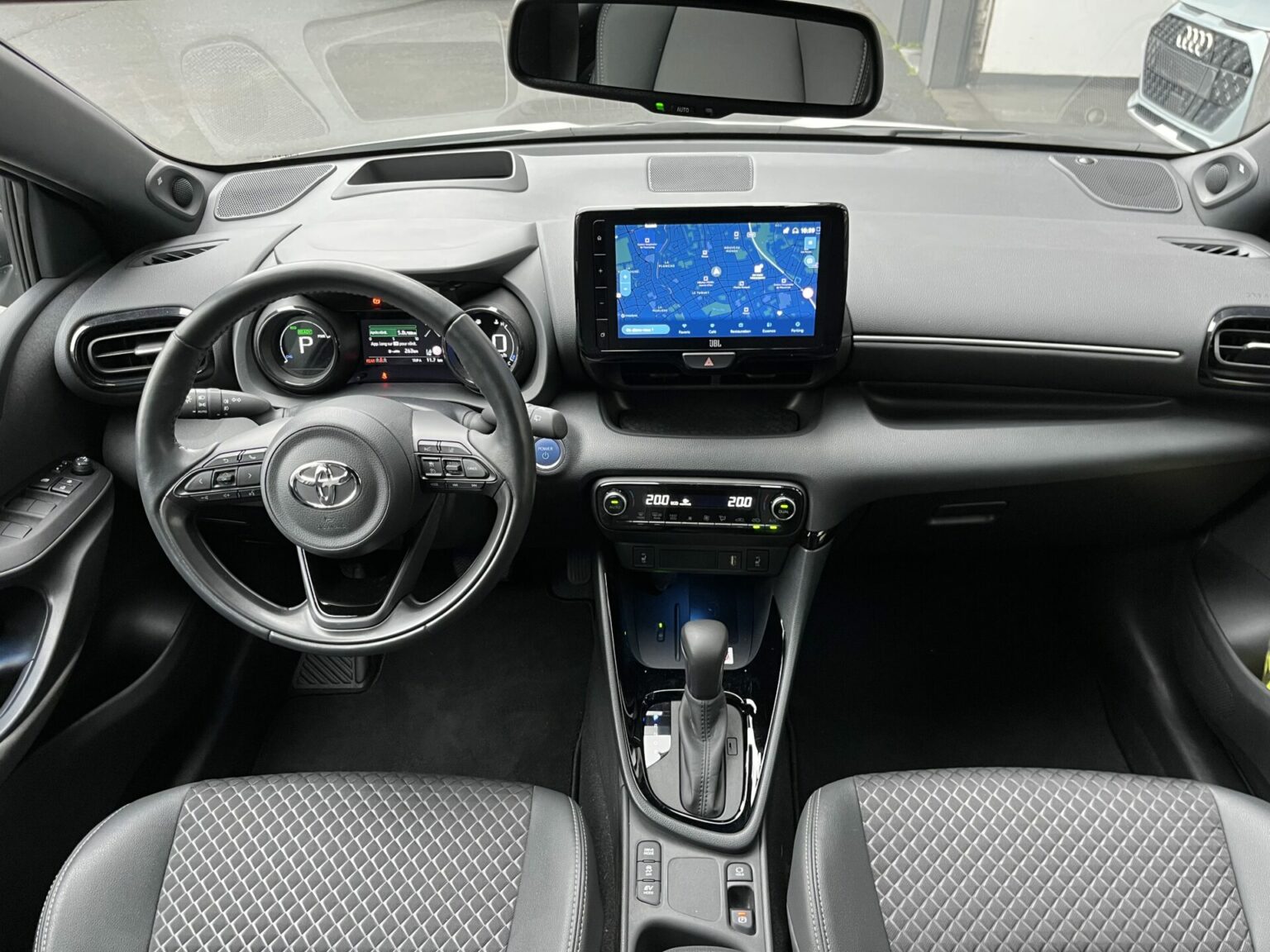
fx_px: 954
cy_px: 476
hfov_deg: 67.3
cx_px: 635
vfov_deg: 53.1
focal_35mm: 26
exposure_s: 1/50
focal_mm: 5.1
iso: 200
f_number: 1.6
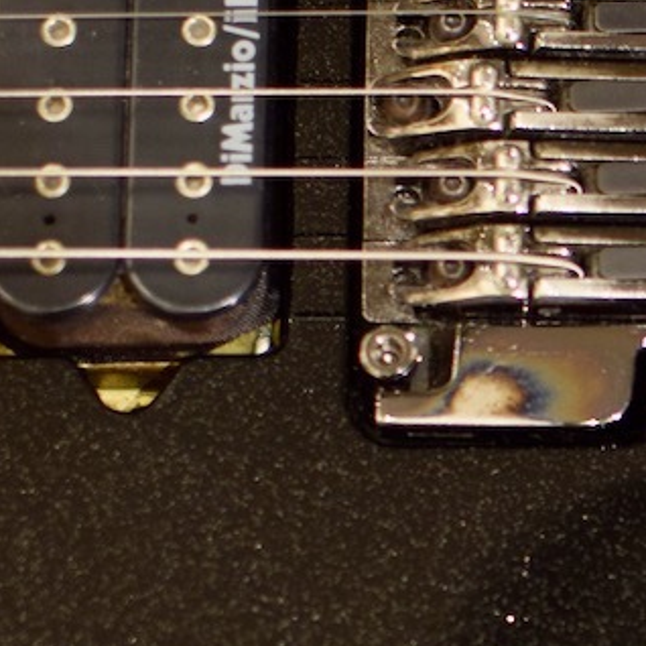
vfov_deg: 9.6
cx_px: 646
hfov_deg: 9.7
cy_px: 697
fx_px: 3794
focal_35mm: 180
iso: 400
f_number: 1.8
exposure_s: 1/125
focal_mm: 35
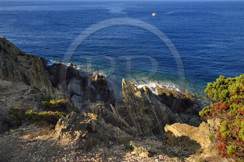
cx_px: 122
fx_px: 237
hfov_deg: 54.5
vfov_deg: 37.8
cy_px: 81
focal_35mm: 35
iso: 400
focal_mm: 35
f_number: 10
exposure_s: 1/400
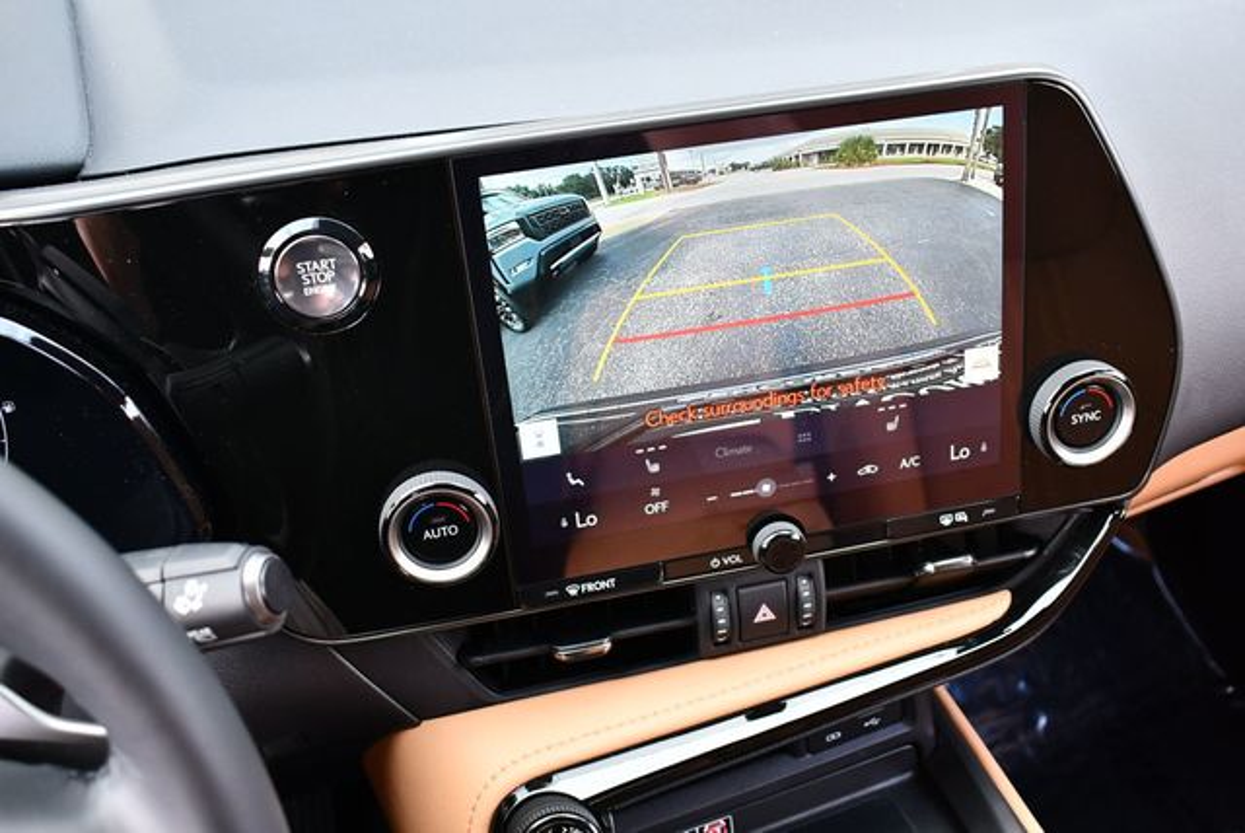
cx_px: 622
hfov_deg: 53.1
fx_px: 1246
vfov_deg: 36.9
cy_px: 416
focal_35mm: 36
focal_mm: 18
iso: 800
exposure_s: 1/160
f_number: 3.5
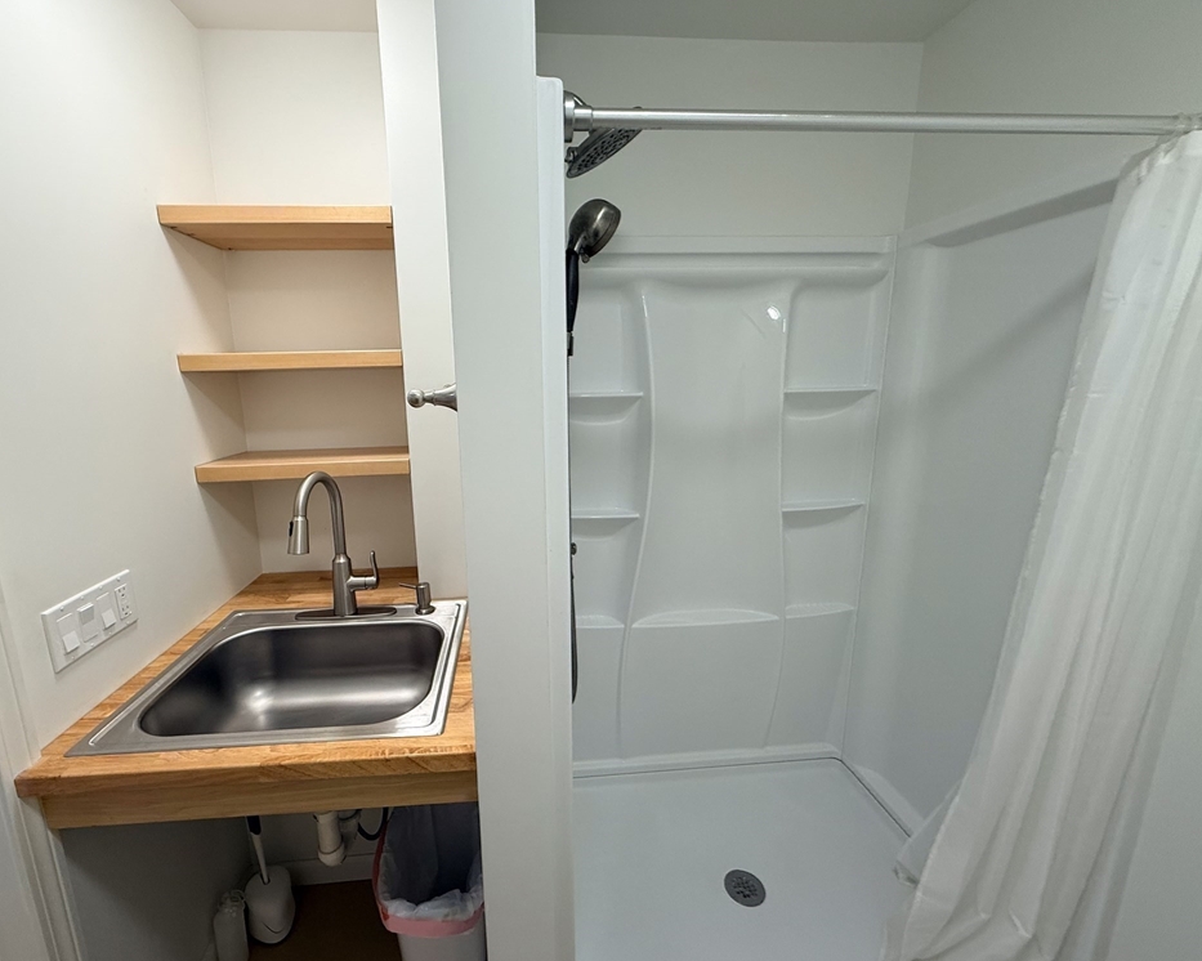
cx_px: 551
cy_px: 483
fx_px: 534
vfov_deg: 84.0
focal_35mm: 15
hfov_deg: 96.6
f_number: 2.2
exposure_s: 1/120
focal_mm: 2.22
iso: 160
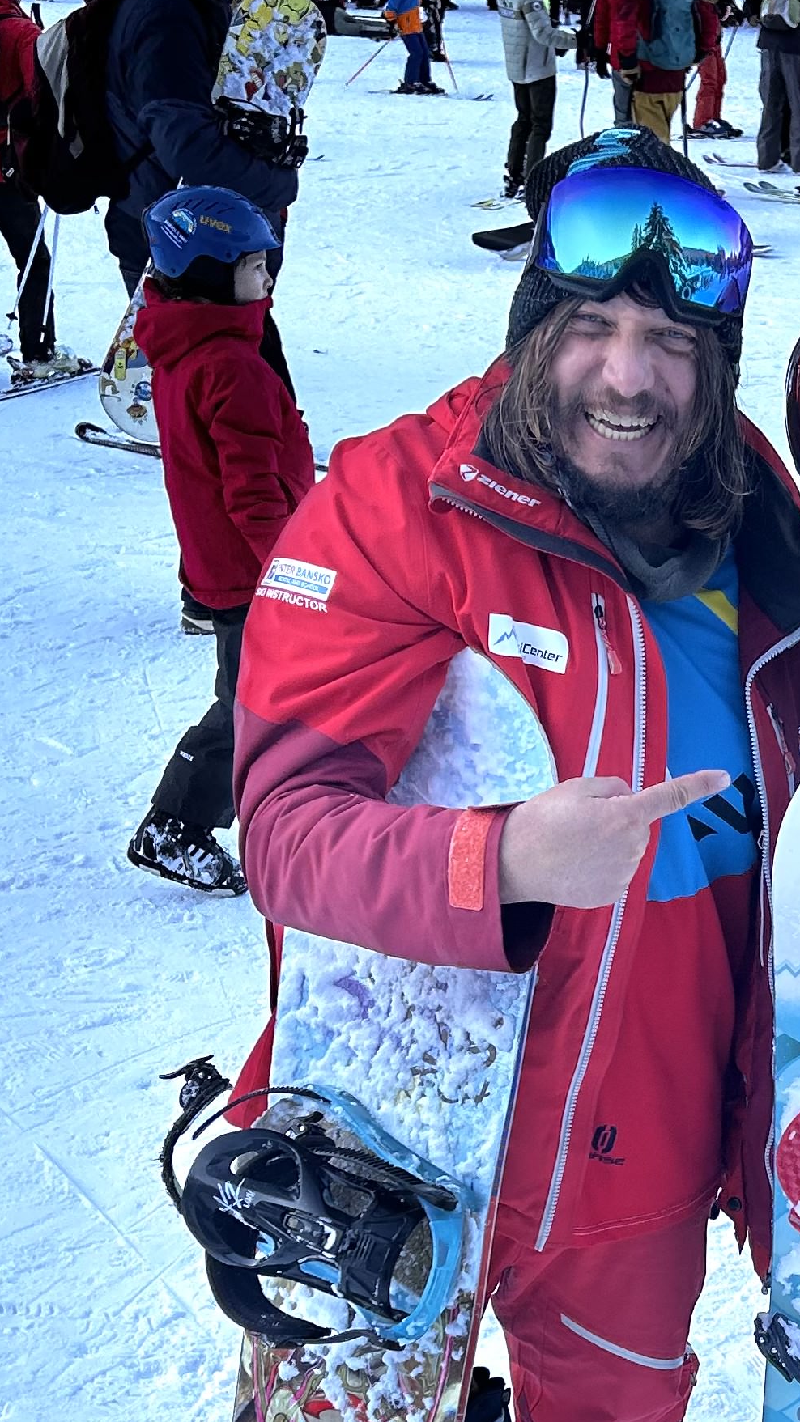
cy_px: 1102
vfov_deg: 31.7
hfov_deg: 18.0
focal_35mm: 65
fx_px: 2452
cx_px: 844
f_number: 1.5
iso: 50
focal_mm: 5.7
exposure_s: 1/611
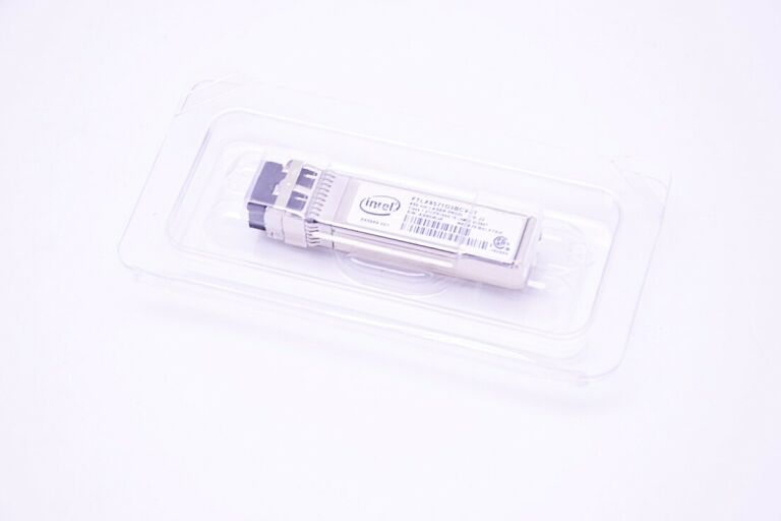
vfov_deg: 13.8
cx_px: 390
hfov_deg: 20.6
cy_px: 260
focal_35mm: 99
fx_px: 2148
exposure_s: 1/160
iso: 400
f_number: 5.6
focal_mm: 66
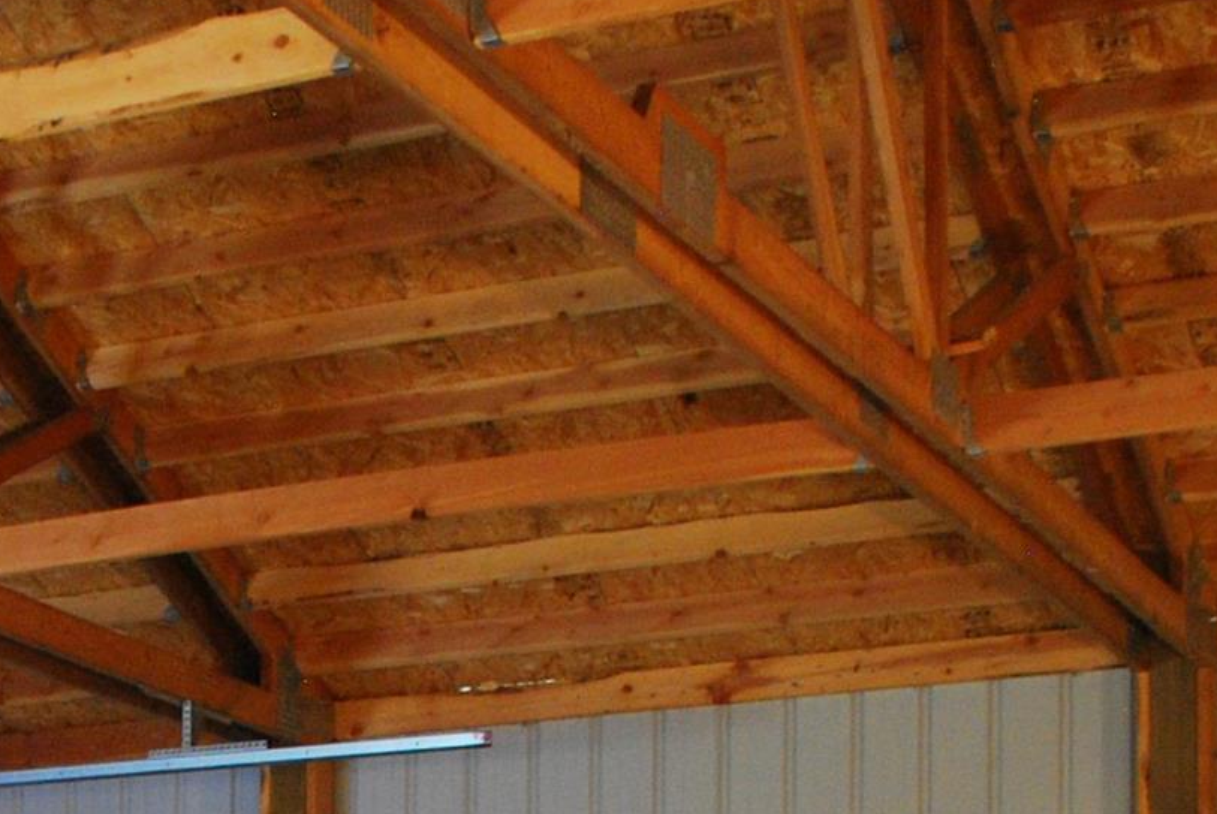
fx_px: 3452
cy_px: 1448
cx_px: -82
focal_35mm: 102
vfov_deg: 12.4
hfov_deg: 19.3
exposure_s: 1/13
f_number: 3.5
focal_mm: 18
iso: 800
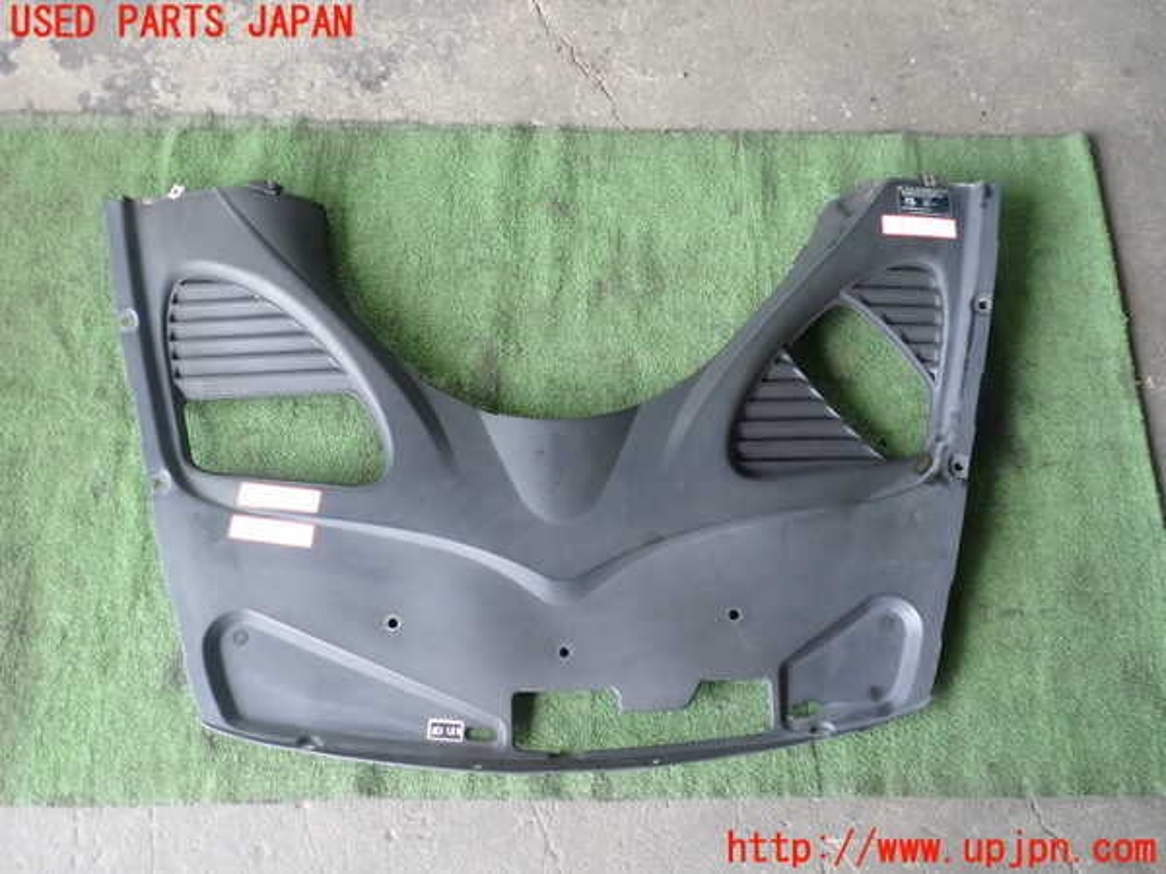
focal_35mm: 30
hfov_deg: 60.0
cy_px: 437
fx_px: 1011
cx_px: 583
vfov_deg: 46.8
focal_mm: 5.4
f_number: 2.3
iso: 200
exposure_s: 1/30
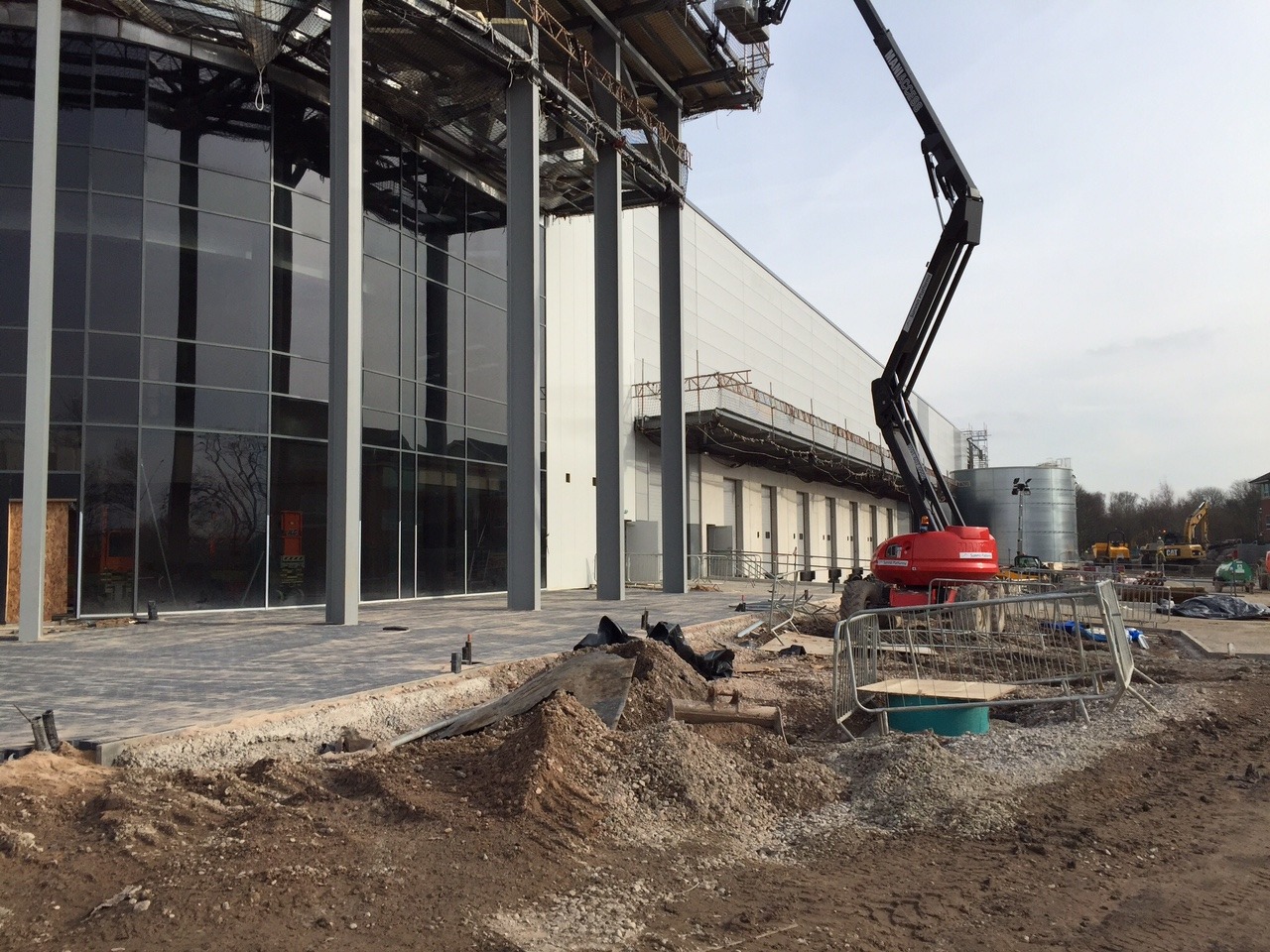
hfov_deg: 61.7
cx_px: 635
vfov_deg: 48.2
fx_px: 1064
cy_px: 476
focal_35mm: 29
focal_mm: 4.15
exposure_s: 1/1980
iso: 32
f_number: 2.2
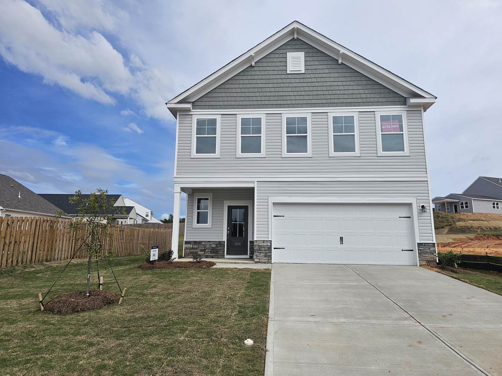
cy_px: 188
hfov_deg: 73.9
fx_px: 334
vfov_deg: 58.9
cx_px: 251
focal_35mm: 23
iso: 12
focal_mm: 6.3
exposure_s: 1/1844
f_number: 1.7
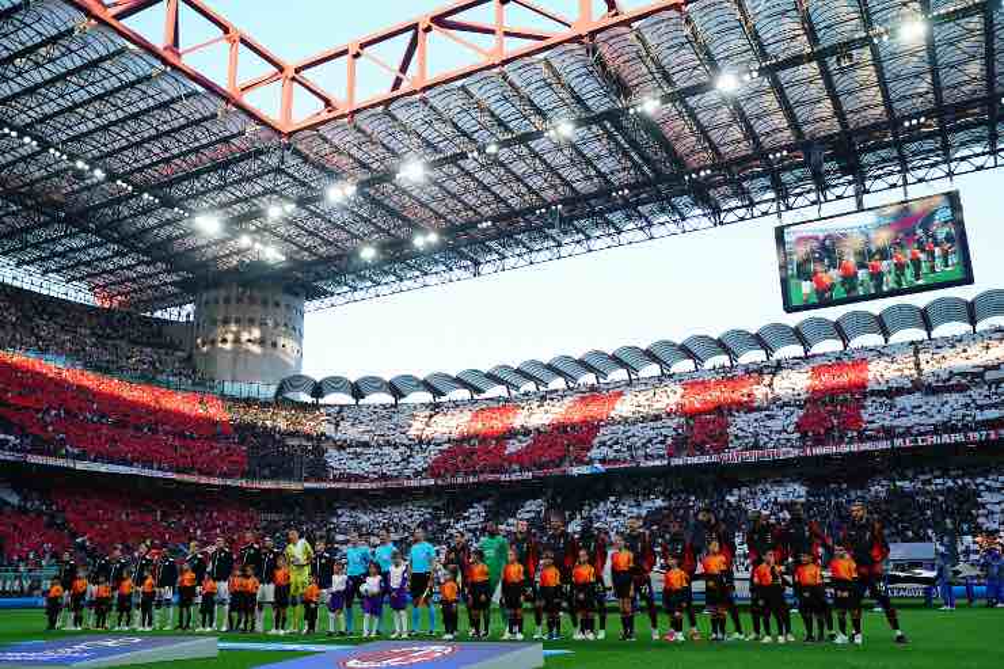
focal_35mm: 32
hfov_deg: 58.7
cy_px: 334
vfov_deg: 41.1
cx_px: 502
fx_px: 892
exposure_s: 1/1250
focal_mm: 32
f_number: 4
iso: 1250
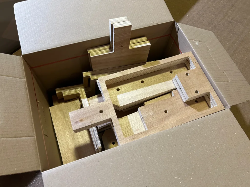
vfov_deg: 53.1
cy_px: 94
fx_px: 188
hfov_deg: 67.3
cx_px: 125
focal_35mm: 26
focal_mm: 5.7
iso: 200
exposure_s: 1/50
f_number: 1.5
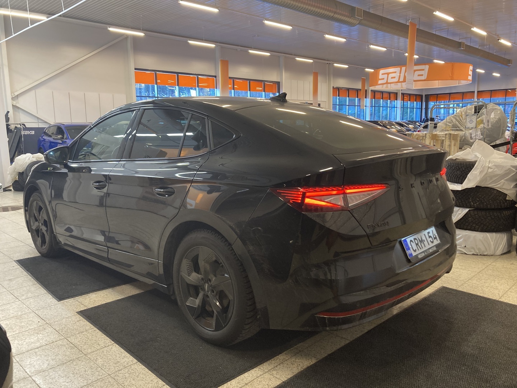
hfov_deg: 63.4
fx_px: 418
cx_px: 258
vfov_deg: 49.7
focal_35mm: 28
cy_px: 194
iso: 125
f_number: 1.8
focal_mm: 3.99
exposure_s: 1/50
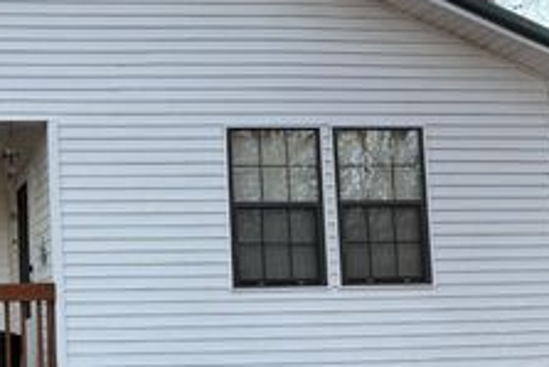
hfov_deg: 32.6
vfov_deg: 24.0
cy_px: 265
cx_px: -7
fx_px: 855
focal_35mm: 56
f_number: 1.78
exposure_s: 1/407
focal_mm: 6.76
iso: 100
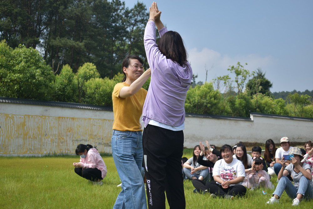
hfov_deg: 38.9
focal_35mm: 51
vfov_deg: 26.5
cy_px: 104
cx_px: 156
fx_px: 443
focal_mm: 34
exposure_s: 1/500
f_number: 4.5
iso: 100
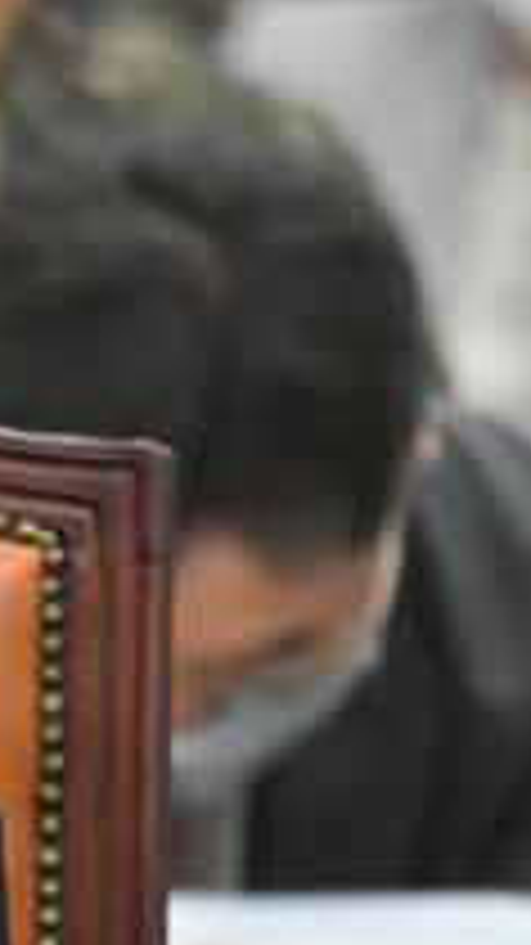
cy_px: 554
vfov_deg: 1.7
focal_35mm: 1279
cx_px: -765
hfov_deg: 0.9
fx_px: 32041
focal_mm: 400
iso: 3200
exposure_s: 1/250
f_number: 5.6
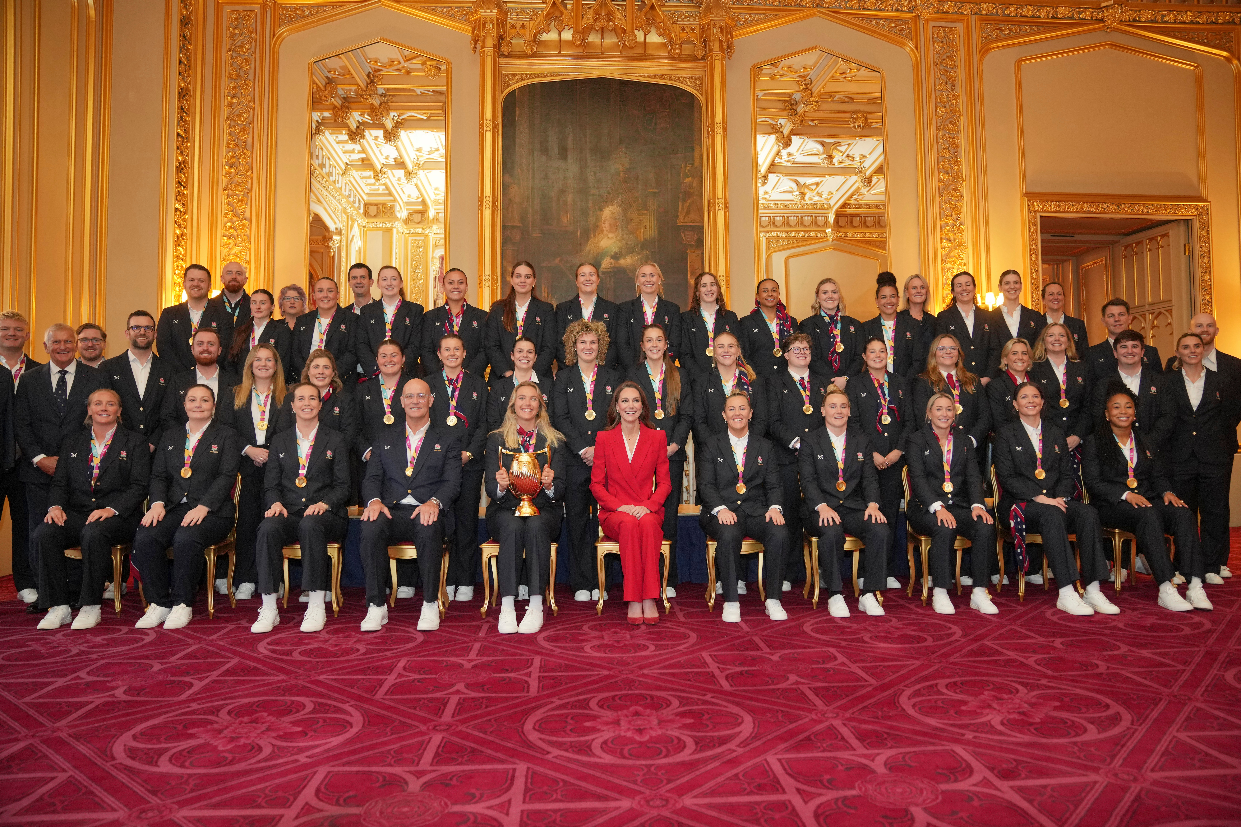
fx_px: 827
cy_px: 414
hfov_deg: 73.7
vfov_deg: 53.1
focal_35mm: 24
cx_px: 620
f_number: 2.8
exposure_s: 1/100
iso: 1600
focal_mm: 24
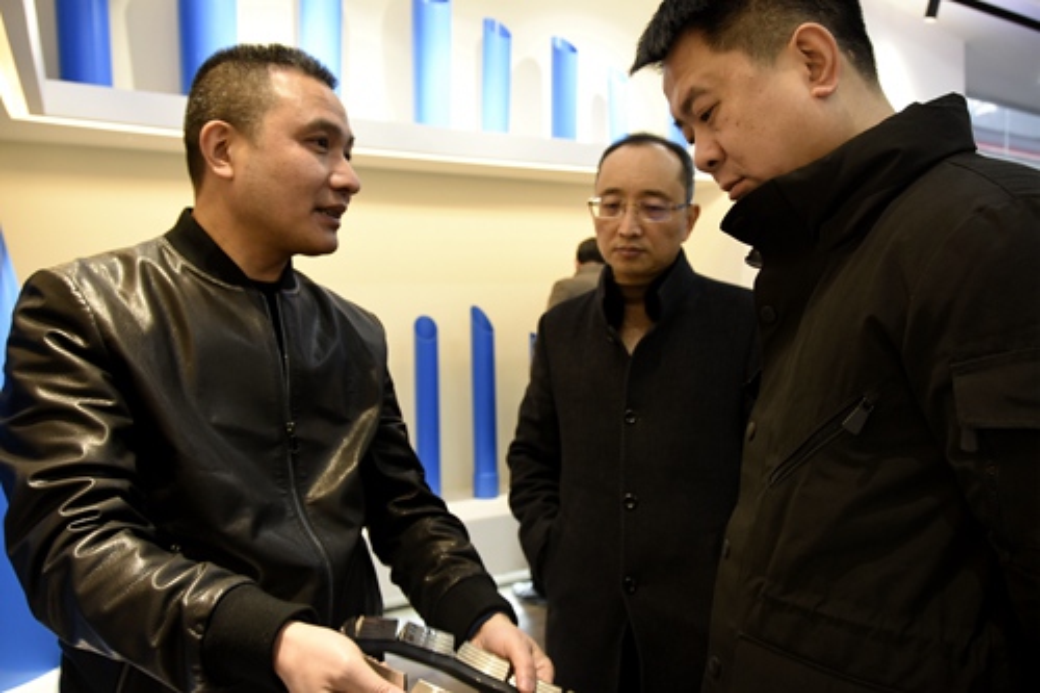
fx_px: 780
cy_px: 346
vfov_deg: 47.9
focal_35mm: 27
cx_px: 520
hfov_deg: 67.4
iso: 640
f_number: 3.5
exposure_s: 1/60
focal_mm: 18
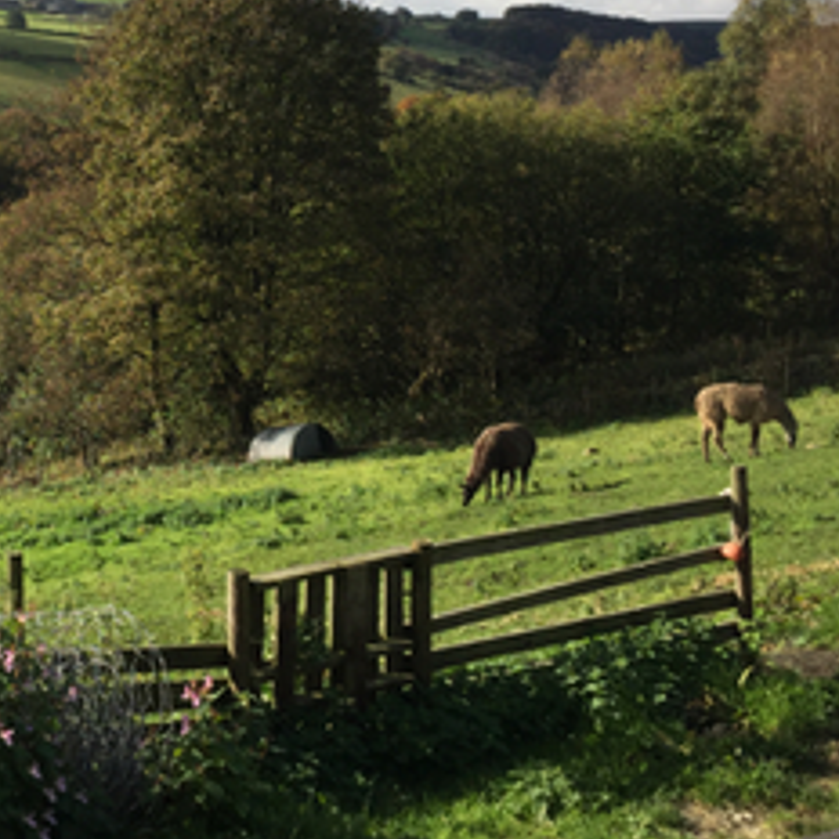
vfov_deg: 31.7
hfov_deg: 31.4
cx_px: 166
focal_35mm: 53
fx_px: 1453
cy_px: 217
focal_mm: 4.15
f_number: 2.2
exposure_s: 1/1464
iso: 32
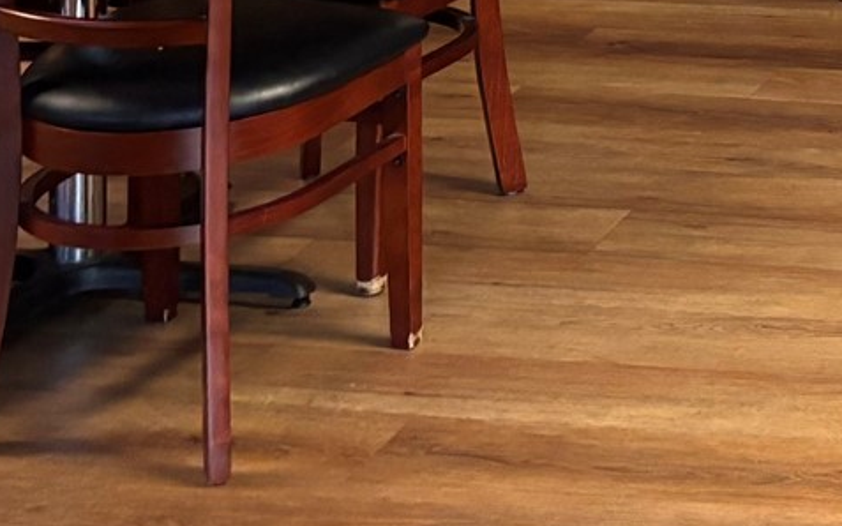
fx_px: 2547
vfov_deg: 10.4
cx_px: 1308
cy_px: -671
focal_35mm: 111
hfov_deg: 16.8
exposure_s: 1/40
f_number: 1.6
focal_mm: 5.96
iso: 400
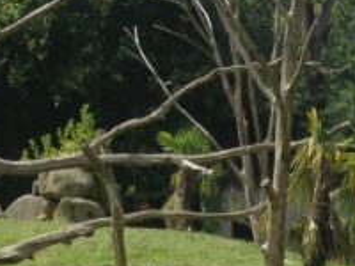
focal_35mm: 169
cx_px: 458
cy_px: 614
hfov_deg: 11.4
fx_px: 1733
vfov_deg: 8.2
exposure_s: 1/1130
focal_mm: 4.12
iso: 50
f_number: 2.4
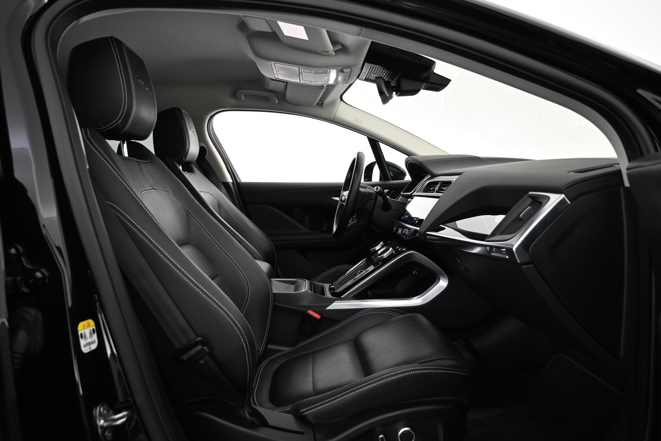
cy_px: 220
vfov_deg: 53.1
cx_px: 330
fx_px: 441
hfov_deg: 73.7
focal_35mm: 24
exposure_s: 1/60
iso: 1600
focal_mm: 16
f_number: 3.5
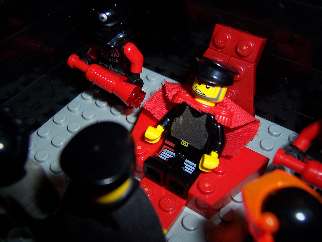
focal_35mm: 33
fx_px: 307
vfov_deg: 42.9
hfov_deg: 55.4
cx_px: 161
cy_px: 121
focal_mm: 5.5
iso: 80
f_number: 2.8
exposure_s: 1/60
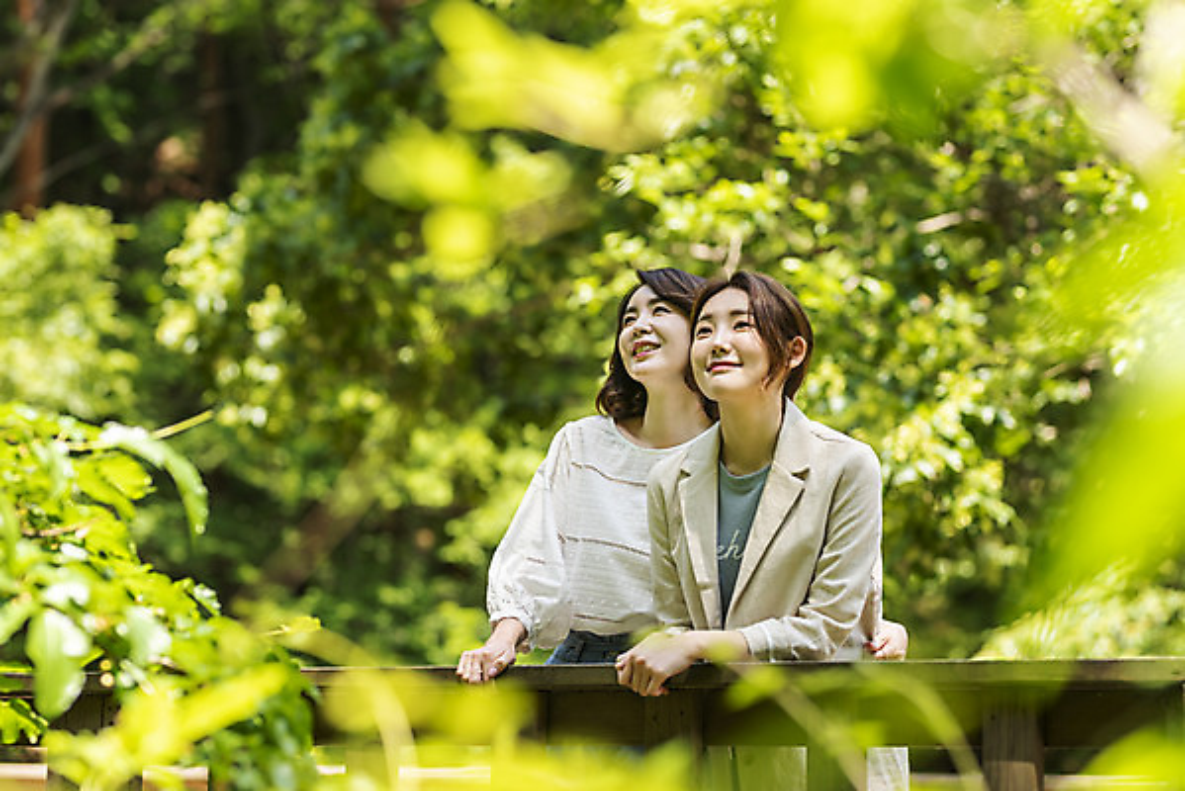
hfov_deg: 23.9
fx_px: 2799
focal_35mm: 85
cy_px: 396
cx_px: 592
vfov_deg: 16.1
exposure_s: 1/400
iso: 100
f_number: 2.2
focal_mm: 85
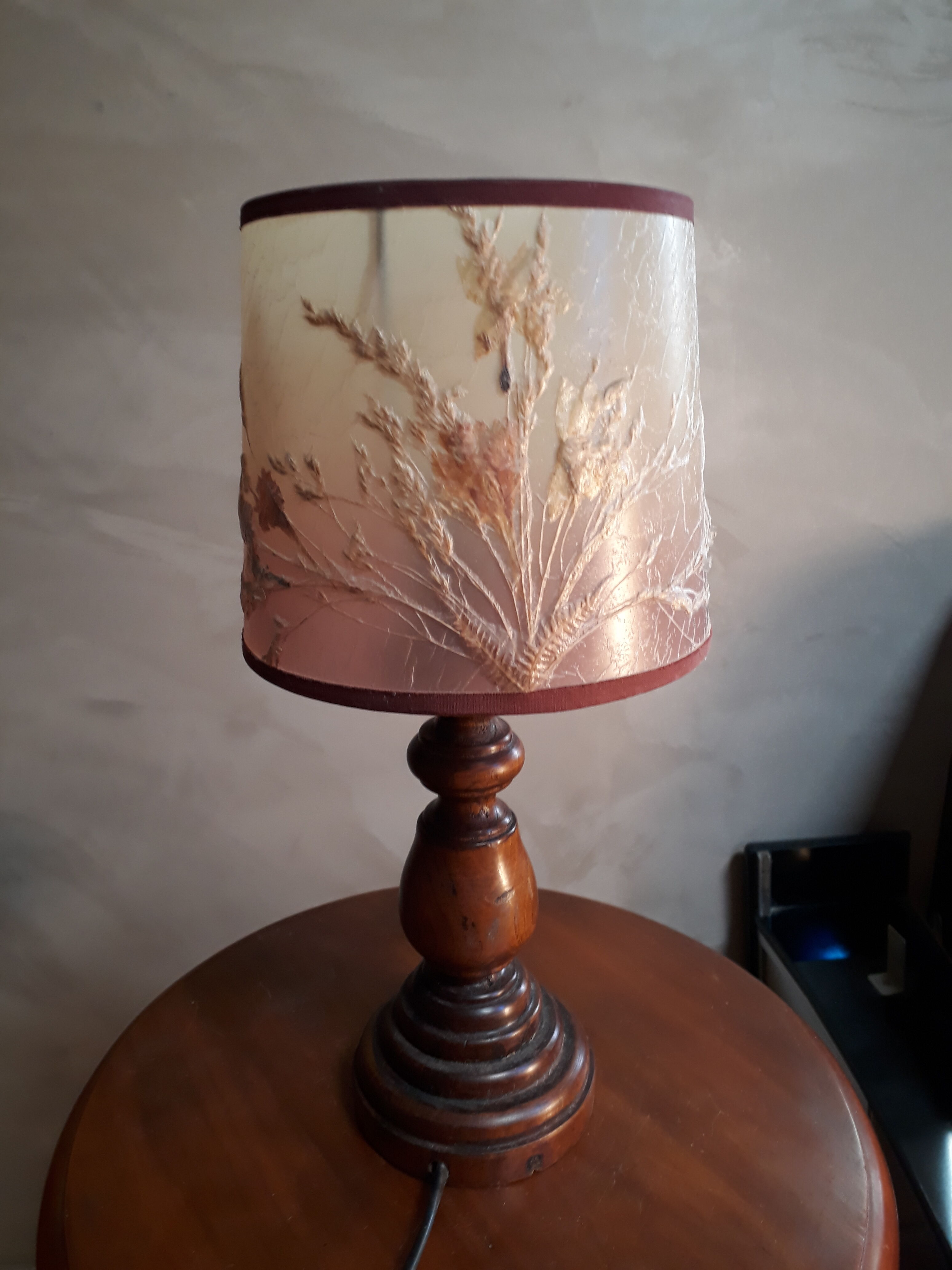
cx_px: 476
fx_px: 990
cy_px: 635
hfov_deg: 51.4
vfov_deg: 65.3
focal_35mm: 27
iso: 100
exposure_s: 1/33
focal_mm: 3.6
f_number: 1.9
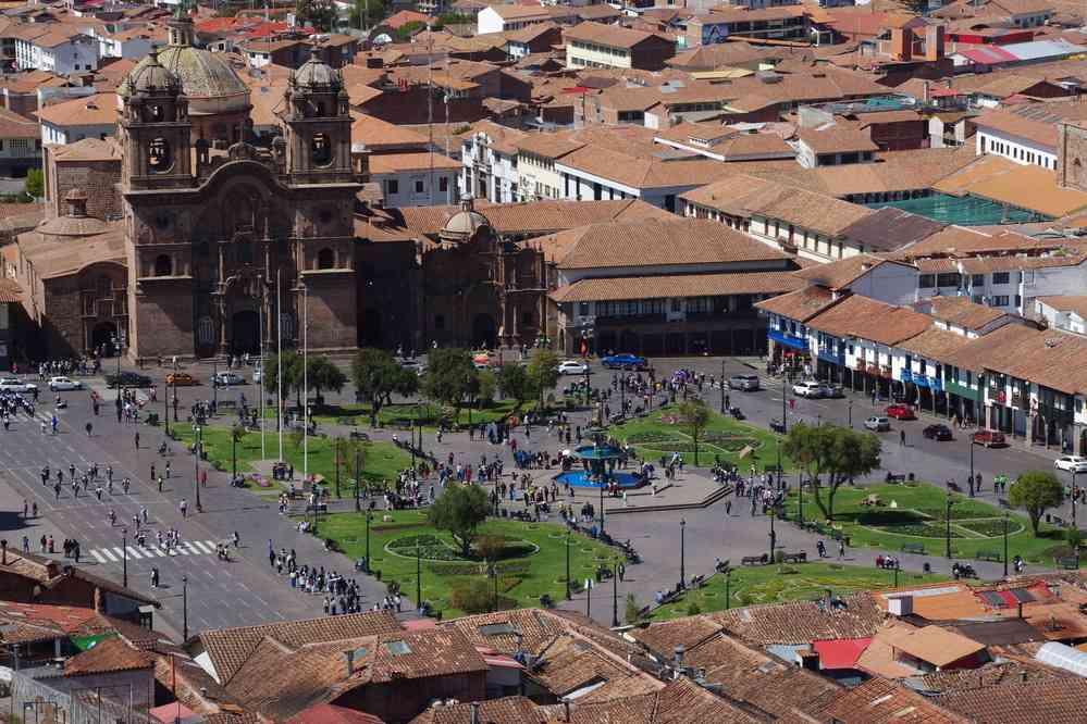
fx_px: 3985
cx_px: 544
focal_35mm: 132
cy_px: 362
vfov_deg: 10.4
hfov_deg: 15.5
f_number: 10
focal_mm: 87.5
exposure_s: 1/125
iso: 200
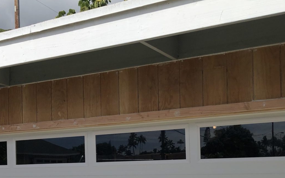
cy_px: 164
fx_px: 427
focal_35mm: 55
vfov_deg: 22.9
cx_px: 138
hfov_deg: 36.9
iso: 20
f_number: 1.8
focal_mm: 3.99
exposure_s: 1/4808
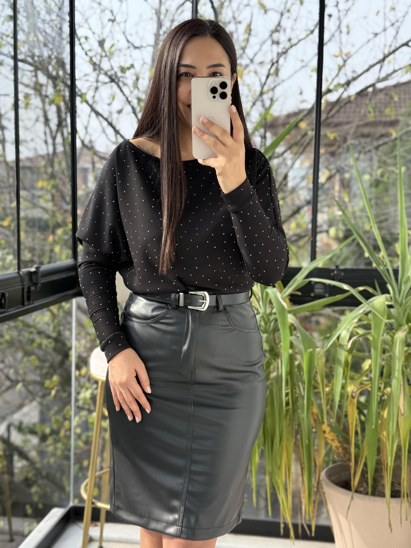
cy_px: 274
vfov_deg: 39.7
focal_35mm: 48
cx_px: 206
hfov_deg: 30.3
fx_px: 760
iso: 80
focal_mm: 6.76
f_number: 1.78
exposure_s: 1/499
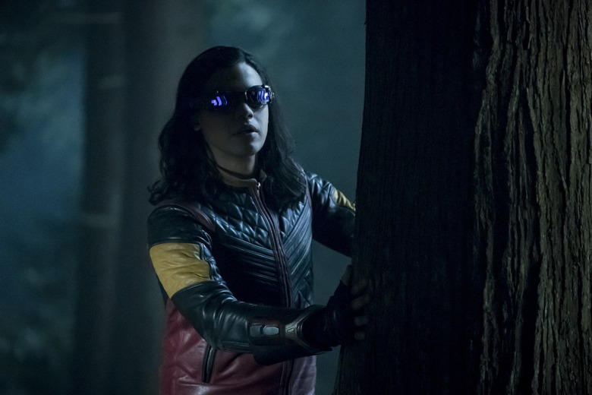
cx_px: 296
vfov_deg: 6.5
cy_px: 198
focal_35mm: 210
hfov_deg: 9.8
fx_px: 3453
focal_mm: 140
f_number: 2.8
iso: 8000
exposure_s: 1/80
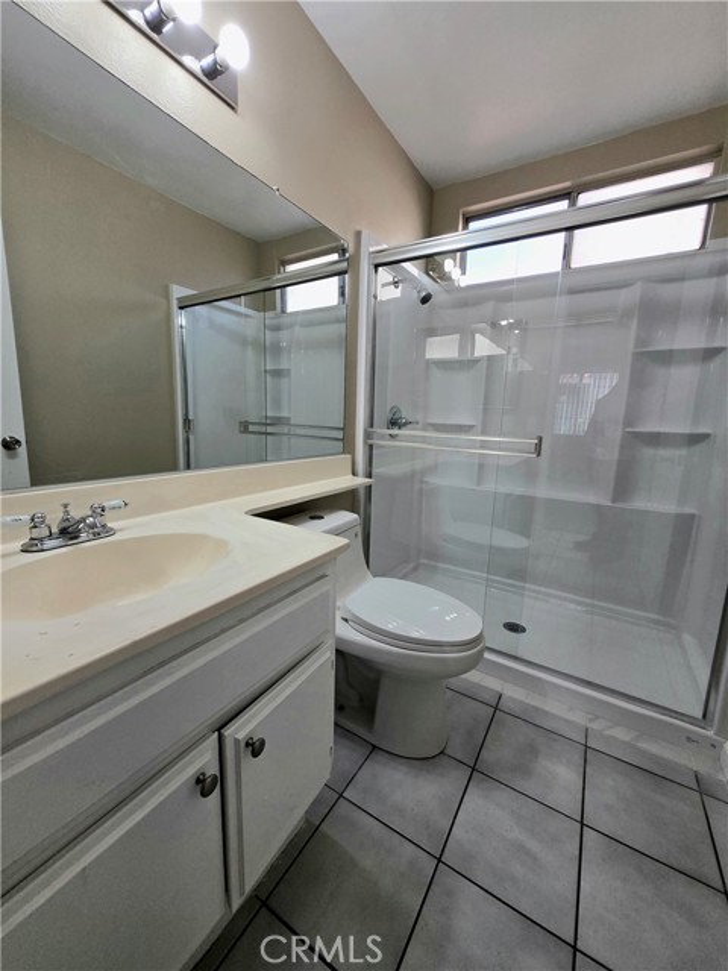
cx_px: 364
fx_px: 365
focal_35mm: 13
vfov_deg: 106.2
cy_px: 486
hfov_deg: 89.9
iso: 40
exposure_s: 1/120
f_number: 2.2
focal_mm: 1.7
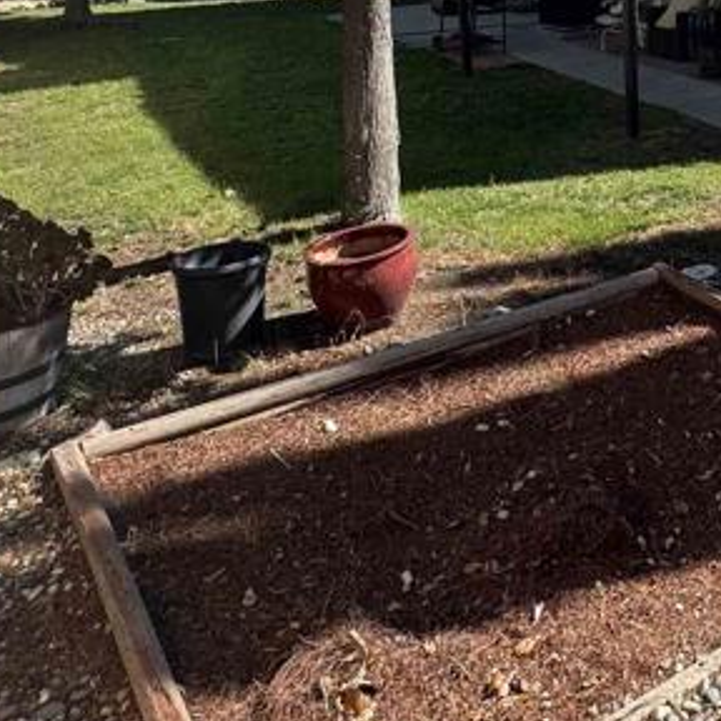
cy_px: -50
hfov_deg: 33.2
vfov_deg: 33.9
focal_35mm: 44
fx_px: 1037
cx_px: 806
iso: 40
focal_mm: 2.22
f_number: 2.2
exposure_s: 1/734
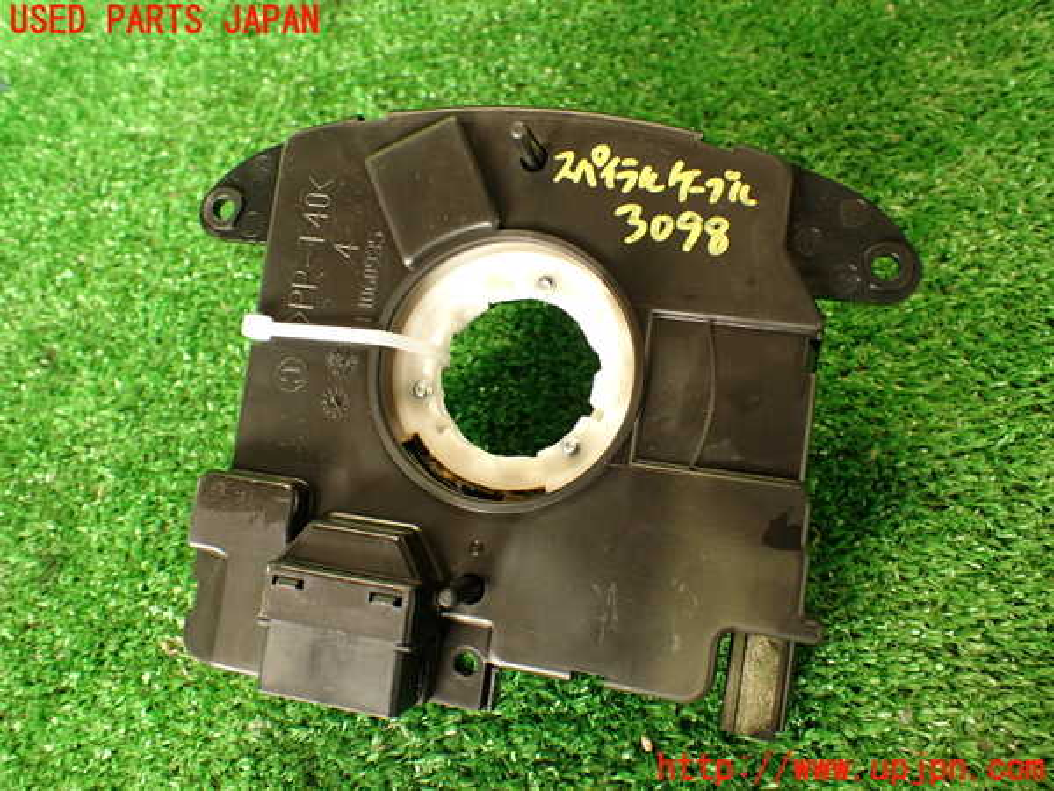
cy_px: 396
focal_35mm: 30
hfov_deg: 60.0
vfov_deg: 46.8
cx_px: 527
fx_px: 913
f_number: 2.3
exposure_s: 1/30
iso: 250
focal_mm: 5.4
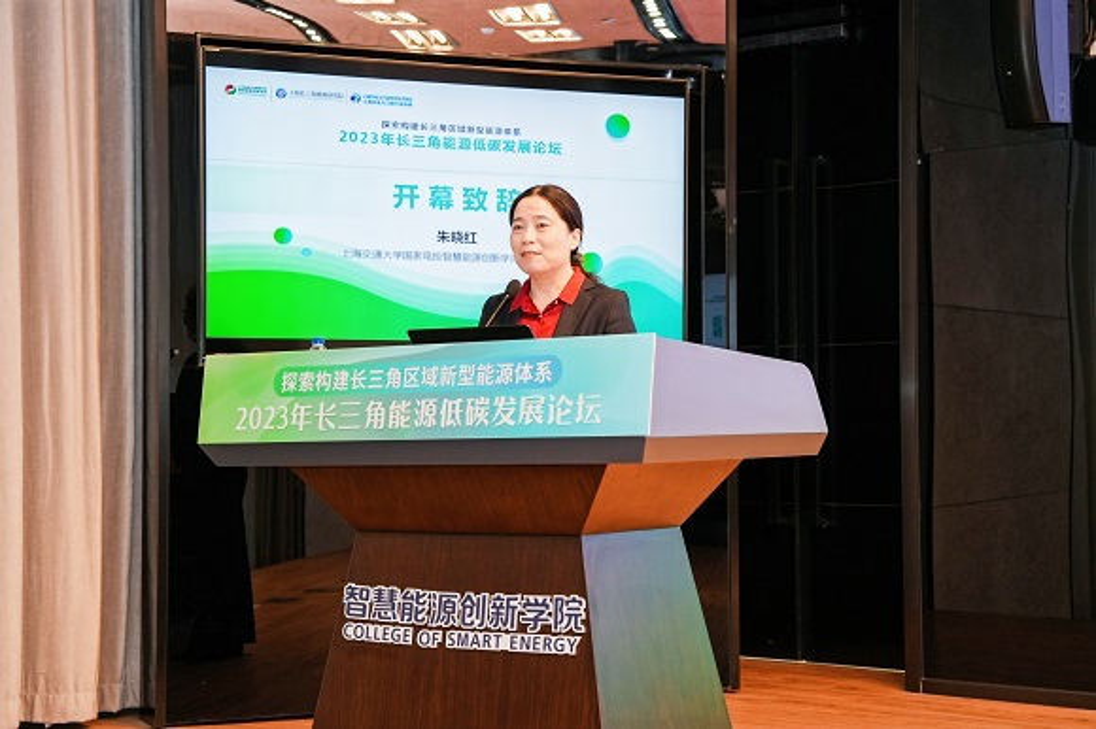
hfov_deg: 28.9
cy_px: 364
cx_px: 548
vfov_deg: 19.4
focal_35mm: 70
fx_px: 2130
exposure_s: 1/100
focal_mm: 70
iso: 1600
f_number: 6.3
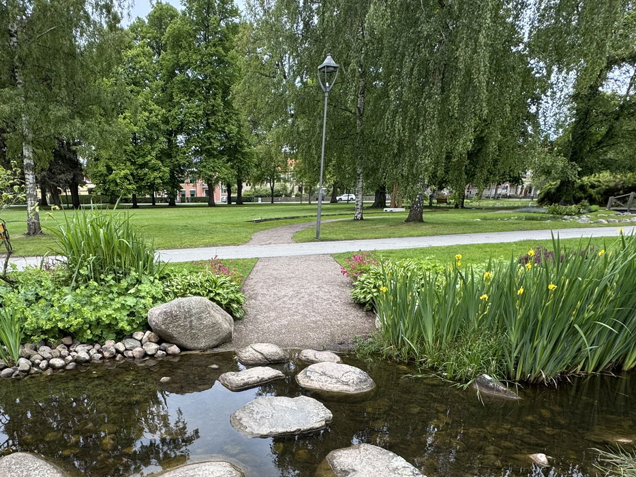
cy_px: 381
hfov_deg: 70.5
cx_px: 241
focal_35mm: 24
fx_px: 441
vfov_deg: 53.1
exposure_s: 1/176
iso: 40
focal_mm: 2.22
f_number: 2.2
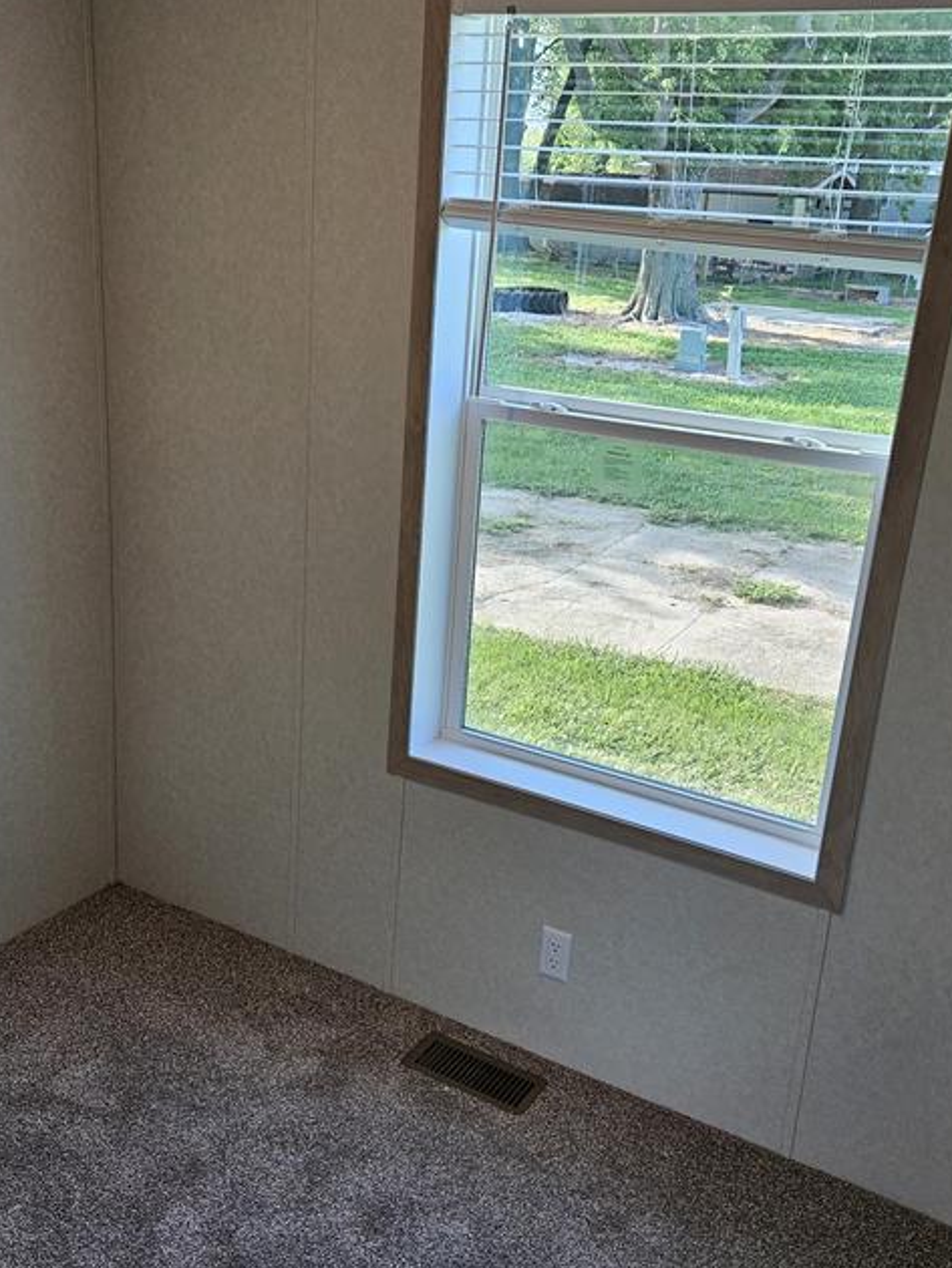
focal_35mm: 35
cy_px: 659
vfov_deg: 52.6
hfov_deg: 40.7
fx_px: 1283
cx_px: 449
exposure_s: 1/120
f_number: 1.8
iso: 50
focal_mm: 5.4
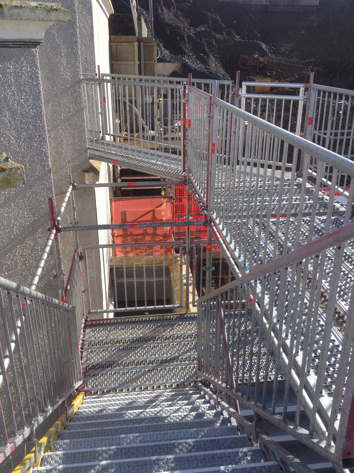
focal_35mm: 35
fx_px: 477
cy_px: 236
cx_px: 177
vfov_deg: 52.6
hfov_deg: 40.7
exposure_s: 1/1042
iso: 50
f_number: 2.4
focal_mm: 4.28
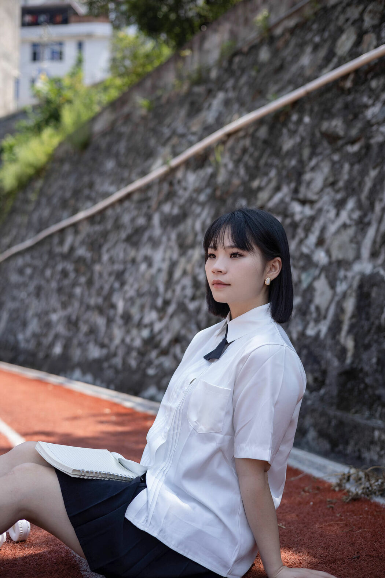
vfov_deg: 39.6
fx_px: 802
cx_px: 192
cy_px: 289
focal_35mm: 50
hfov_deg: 27.0
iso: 125
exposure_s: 1/1000
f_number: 2.8
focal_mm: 50
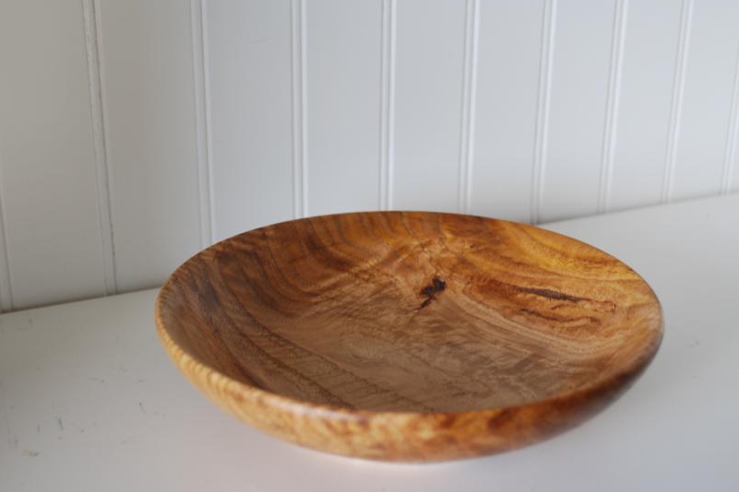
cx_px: 407
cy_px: 240
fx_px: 1108
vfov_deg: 25.1
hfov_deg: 36.8
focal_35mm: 54
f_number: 4.8
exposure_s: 1/6
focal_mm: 32
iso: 100
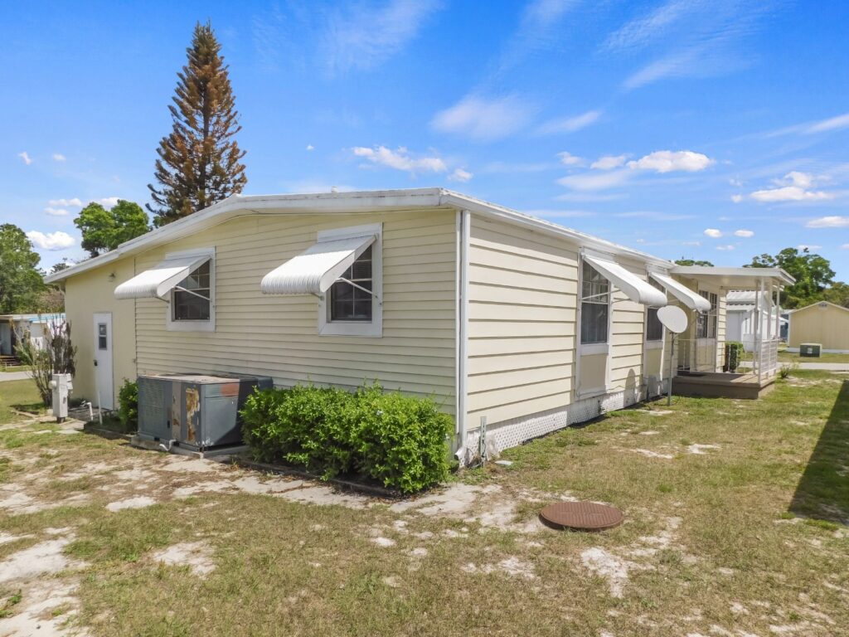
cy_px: 318
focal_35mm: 23
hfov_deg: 73.9
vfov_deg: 58.9
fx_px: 564
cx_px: 424
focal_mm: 4
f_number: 6
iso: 125
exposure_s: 1/640
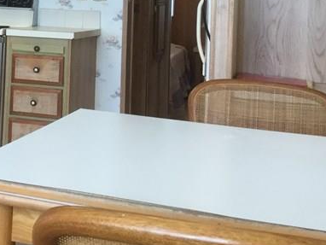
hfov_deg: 22.4
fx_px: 782
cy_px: -20
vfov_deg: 17.3
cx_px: -21
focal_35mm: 83
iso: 32
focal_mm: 3.3
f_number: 2.4
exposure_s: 1/30
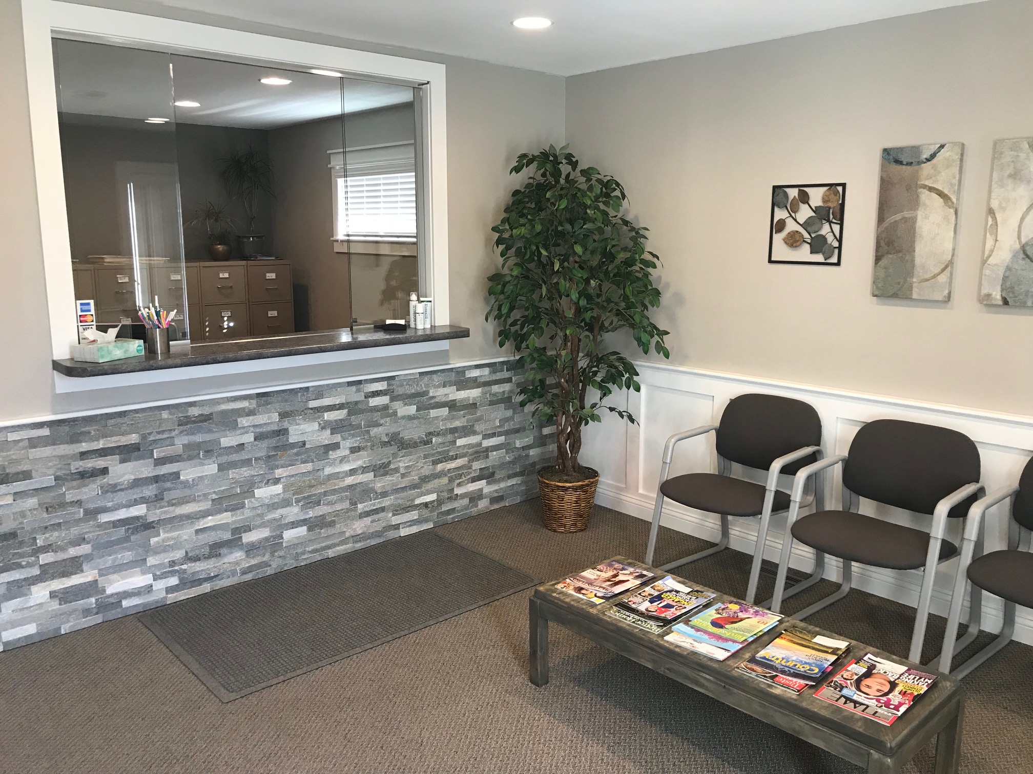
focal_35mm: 28
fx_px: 836
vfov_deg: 49.7
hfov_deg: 63.4
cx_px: 516
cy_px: 387
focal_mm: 3.99
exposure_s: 1/30
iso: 32
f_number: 1.8
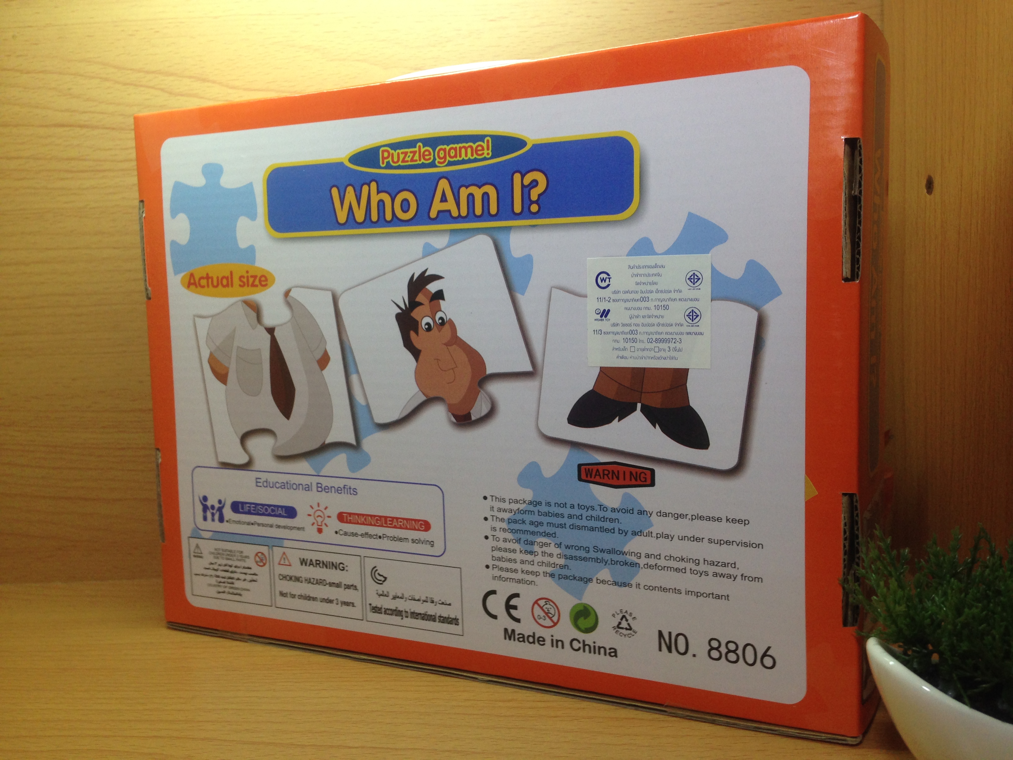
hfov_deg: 55.4
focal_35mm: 33
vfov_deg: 42.9
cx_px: 506
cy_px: 380
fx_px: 966
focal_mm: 4.12
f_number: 2.4
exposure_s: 1/50
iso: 64
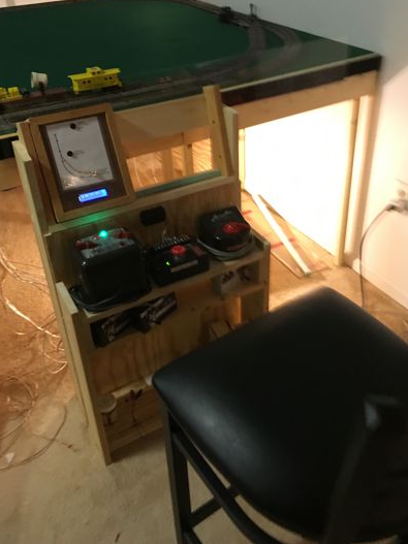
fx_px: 519
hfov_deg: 42.9
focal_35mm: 33
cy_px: 237
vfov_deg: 55.2
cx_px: 214
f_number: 2.2
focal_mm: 4.15
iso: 200
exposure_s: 1/20
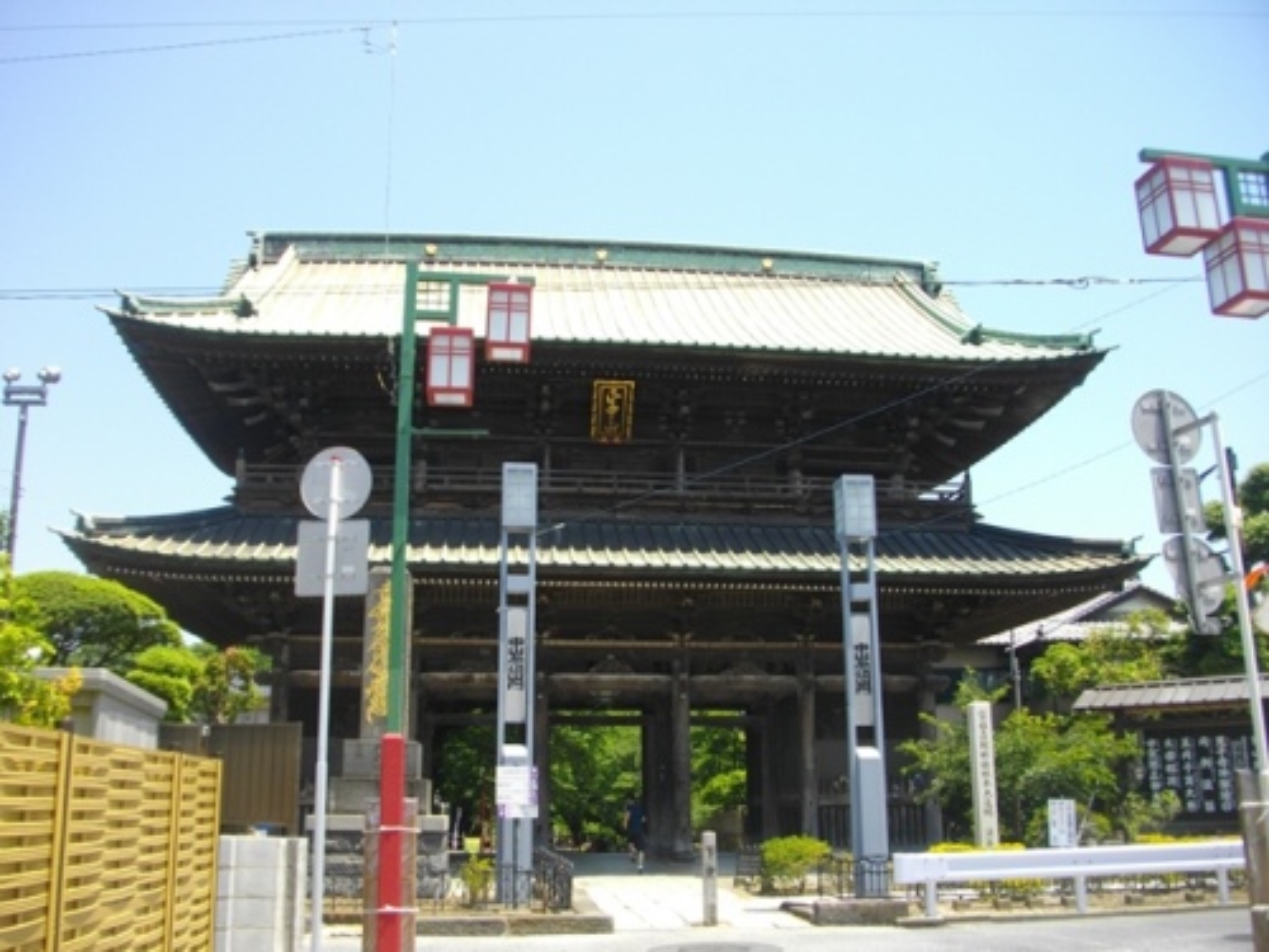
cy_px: 476
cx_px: 634
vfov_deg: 44.2
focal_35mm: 32
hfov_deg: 56.8
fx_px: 1173
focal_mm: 5.7
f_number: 2.9
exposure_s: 1/640
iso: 100
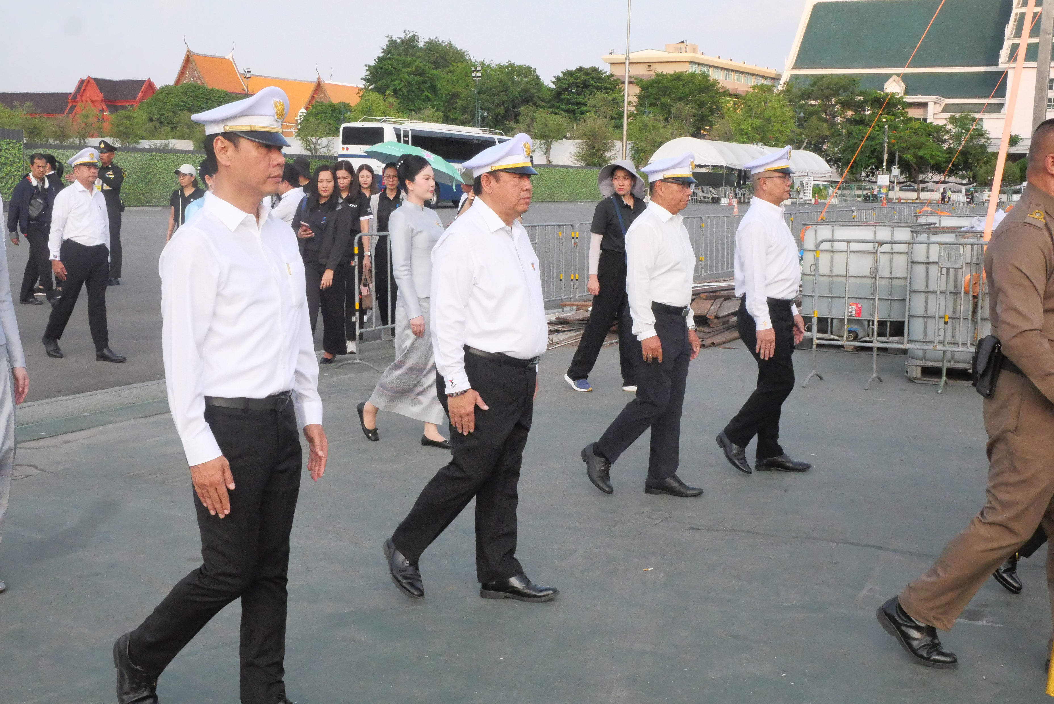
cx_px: 527
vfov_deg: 32.7
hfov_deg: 47.4
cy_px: 352
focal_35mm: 41
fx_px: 1201
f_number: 14
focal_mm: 20
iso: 4000
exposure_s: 1/800
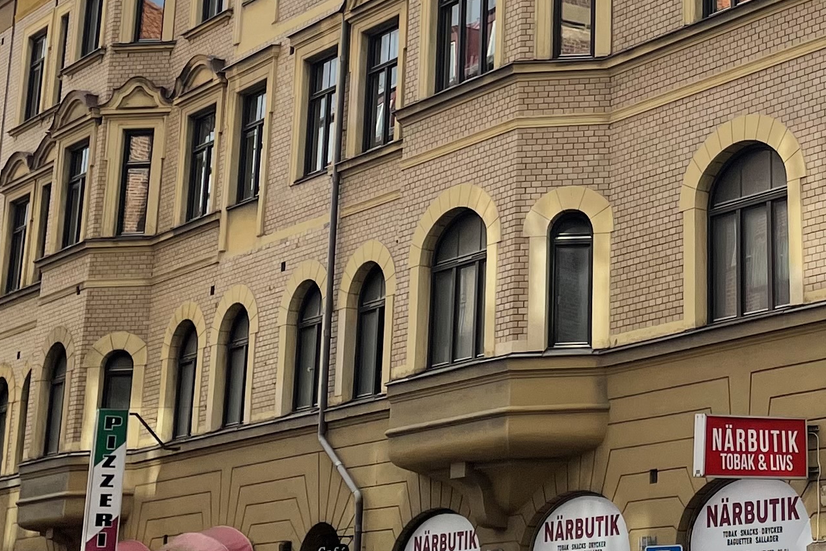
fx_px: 1973
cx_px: 764
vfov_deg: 15.6
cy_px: 18
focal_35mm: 86
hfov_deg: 23.0
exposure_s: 1/2747
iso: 32
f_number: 1.6
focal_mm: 4.2
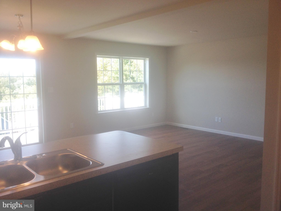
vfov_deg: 40.7
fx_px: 284
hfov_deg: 52.6
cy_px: 106
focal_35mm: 35
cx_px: 140
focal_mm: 4.28
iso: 50
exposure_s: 1/100
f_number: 2.4
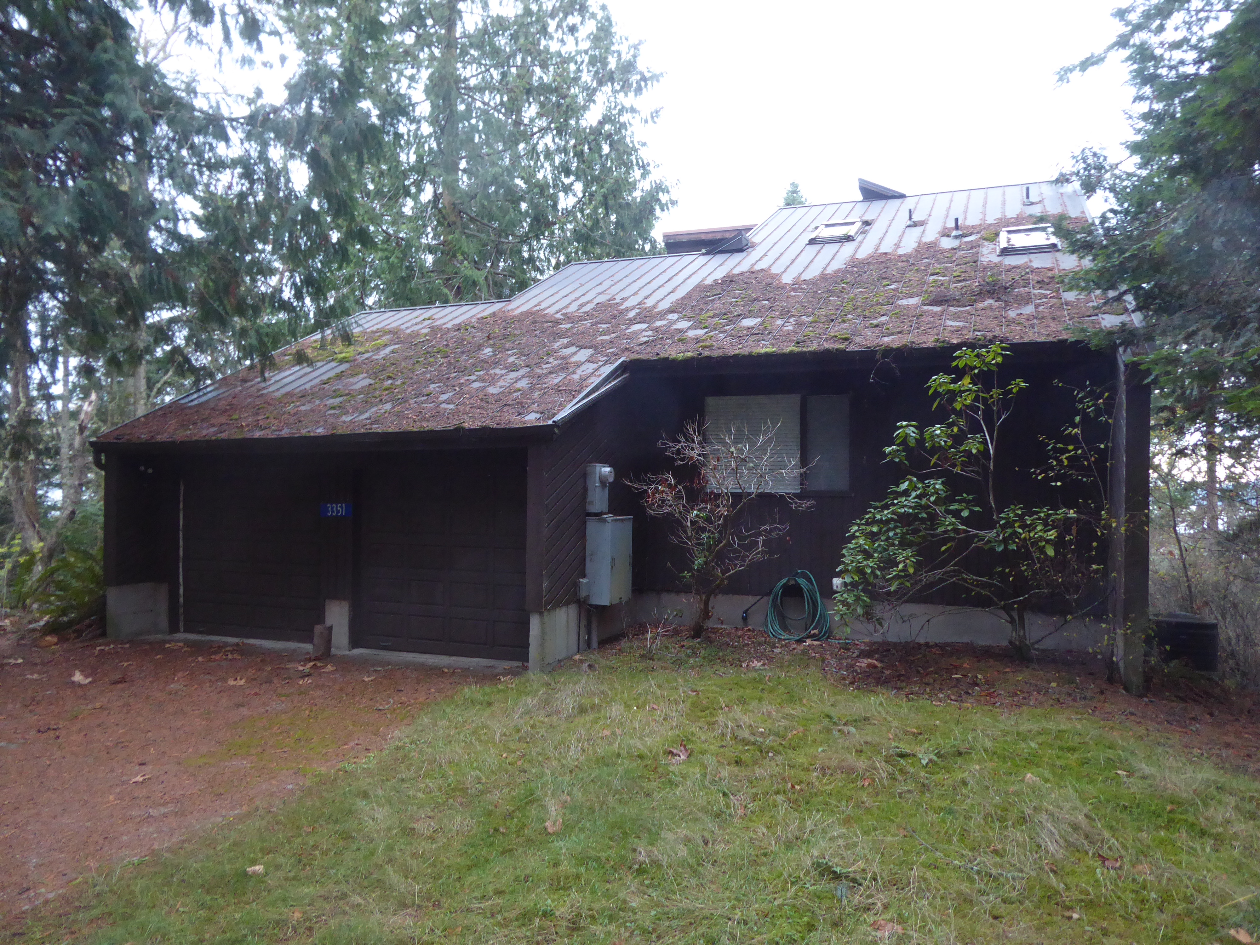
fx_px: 874
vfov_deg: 56.8
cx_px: 630
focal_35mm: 24
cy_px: 472
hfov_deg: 71.6
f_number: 3.3
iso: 400
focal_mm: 4.3
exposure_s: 1/60
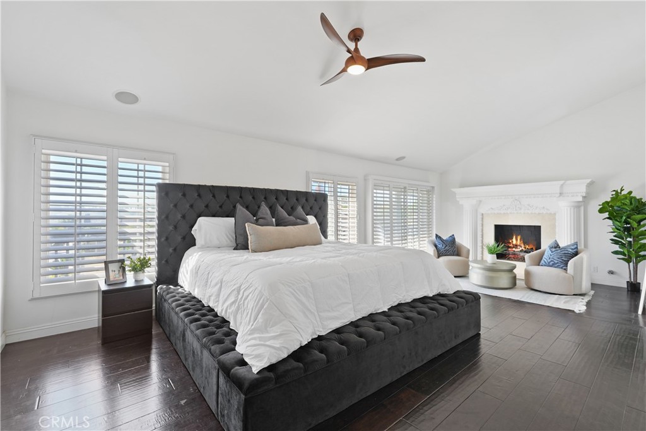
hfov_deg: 96.7
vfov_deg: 73.8
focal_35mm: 16
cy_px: 216
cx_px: 323
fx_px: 287
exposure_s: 1/15
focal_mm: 16
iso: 320
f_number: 5
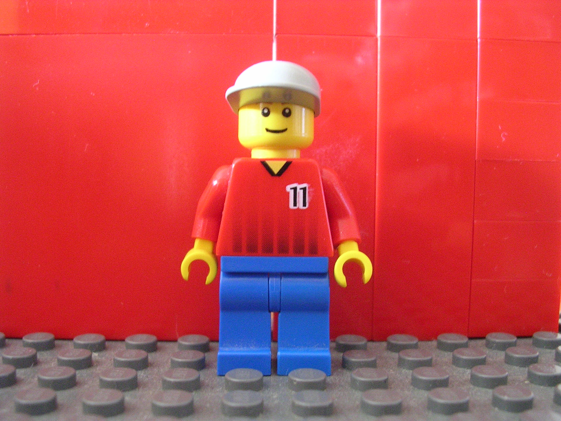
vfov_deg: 37.7
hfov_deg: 49.0
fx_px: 616
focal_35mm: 38
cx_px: 280
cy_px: 210
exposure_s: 1/2.9
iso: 400
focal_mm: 5.8
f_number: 2.8
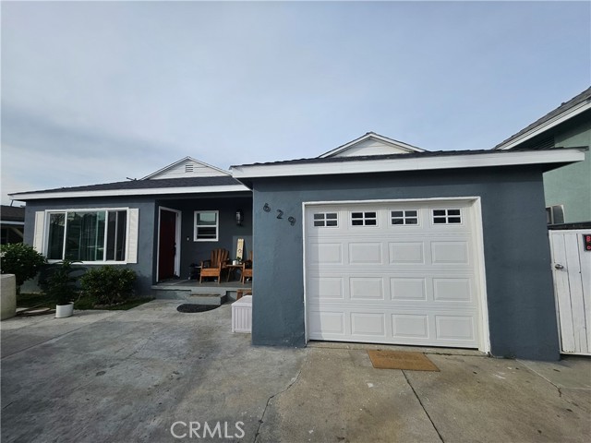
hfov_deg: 106.2
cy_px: 222
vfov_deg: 89.9
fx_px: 222
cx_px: 296
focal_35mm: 13
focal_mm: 1.74
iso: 32
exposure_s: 1/1542
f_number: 2.2
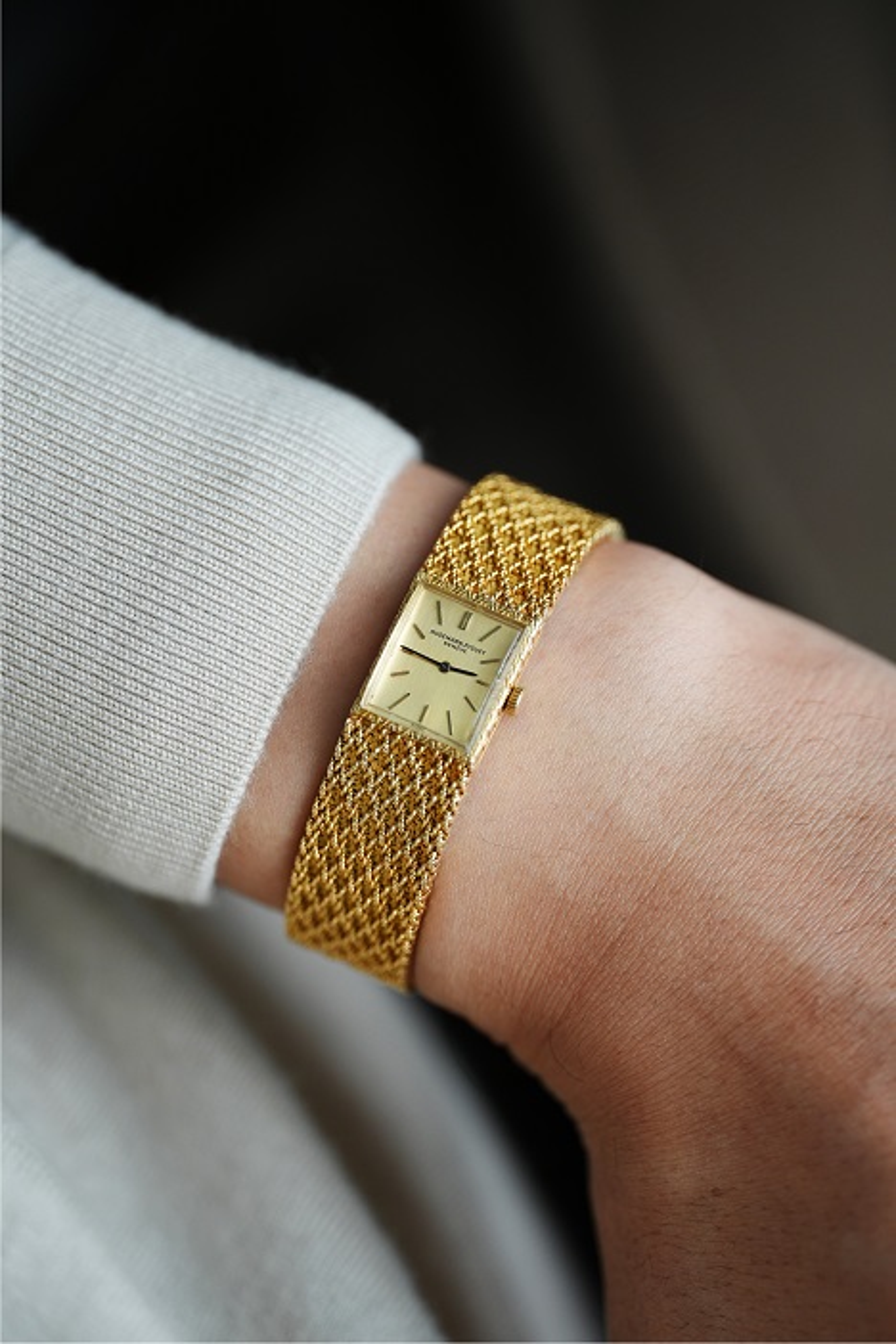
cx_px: 448
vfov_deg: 19.5
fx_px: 3920
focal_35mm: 105
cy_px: 672
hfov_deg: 13.0
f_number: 2.8
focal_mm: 105
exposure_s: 1/250
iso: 1000
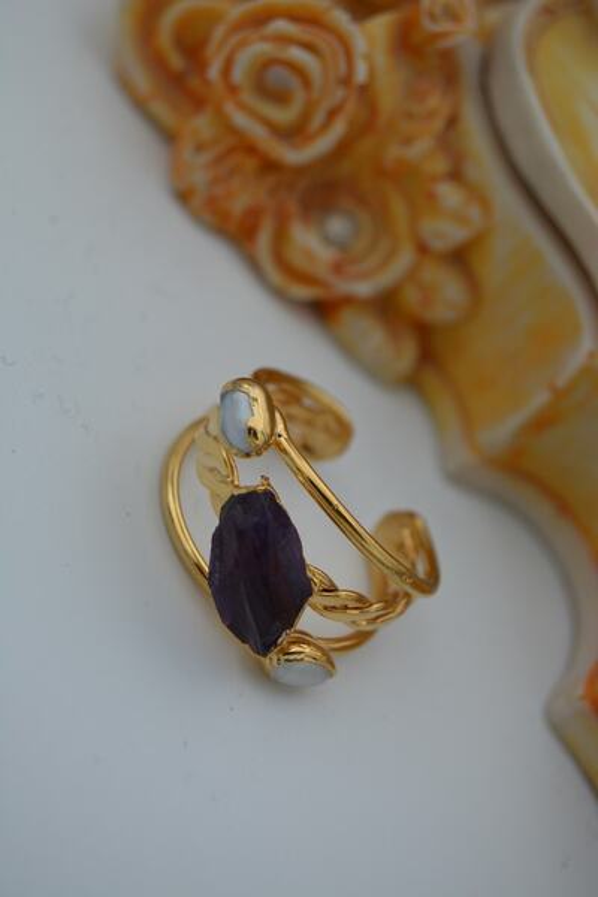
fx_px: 2055
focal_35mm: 82
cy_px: 448
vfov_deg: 24.6
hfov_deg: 16.6
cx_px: 299
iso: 200
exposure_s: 1/200
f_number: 7.1
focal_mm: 55
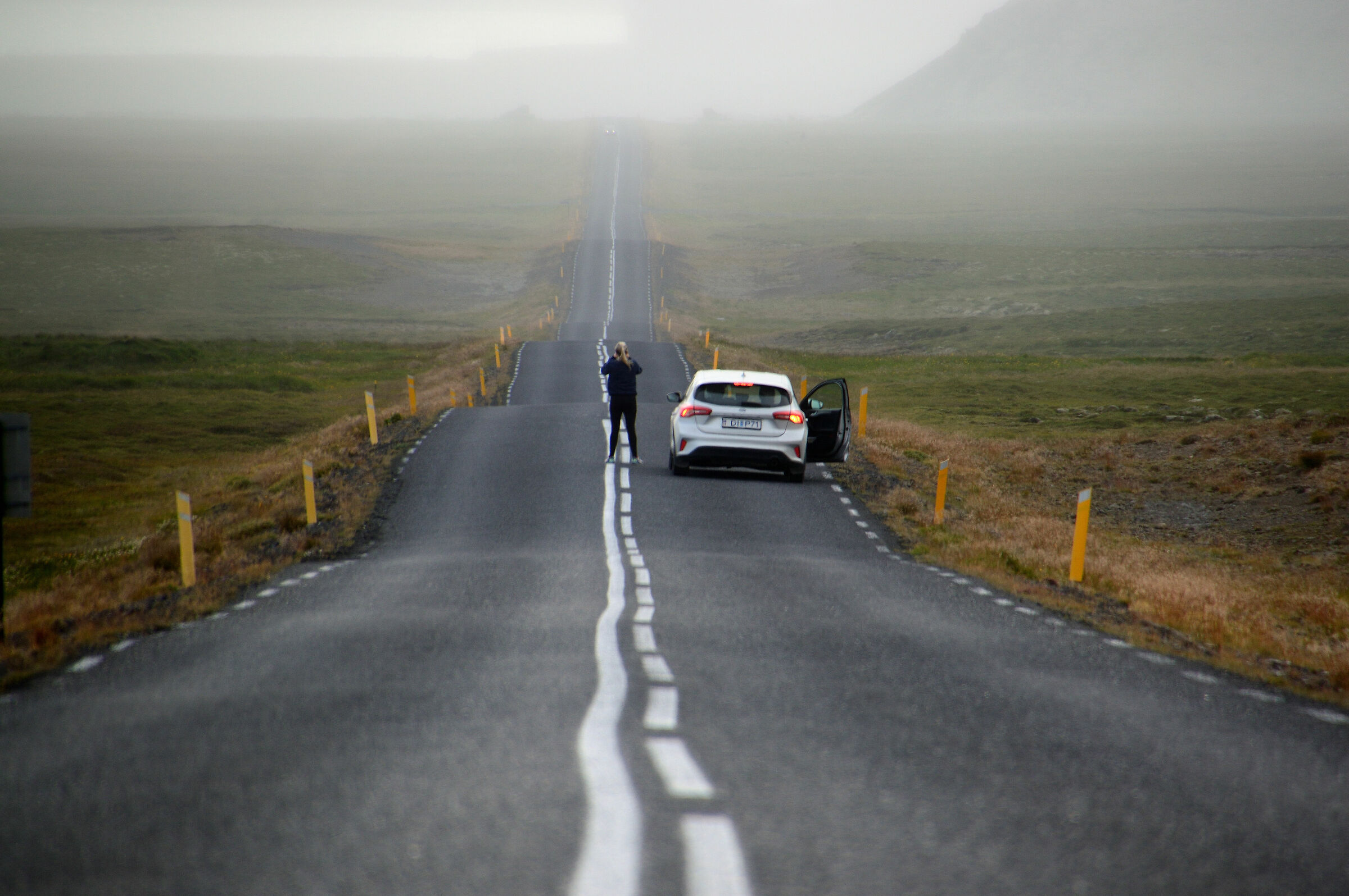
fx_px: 14040
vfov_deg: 3.7
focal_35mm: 375
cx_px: 674
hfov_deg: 5.5
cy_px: 448
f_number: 6.3
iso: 200
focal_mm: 250
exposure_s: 1/500
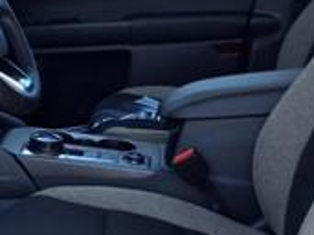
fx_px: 916
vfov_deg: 14.6
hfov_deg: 19.4
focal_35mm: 101
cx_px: 191
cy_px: 127
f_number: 1.9
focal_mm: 3.58
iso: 40
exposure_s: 1/1111
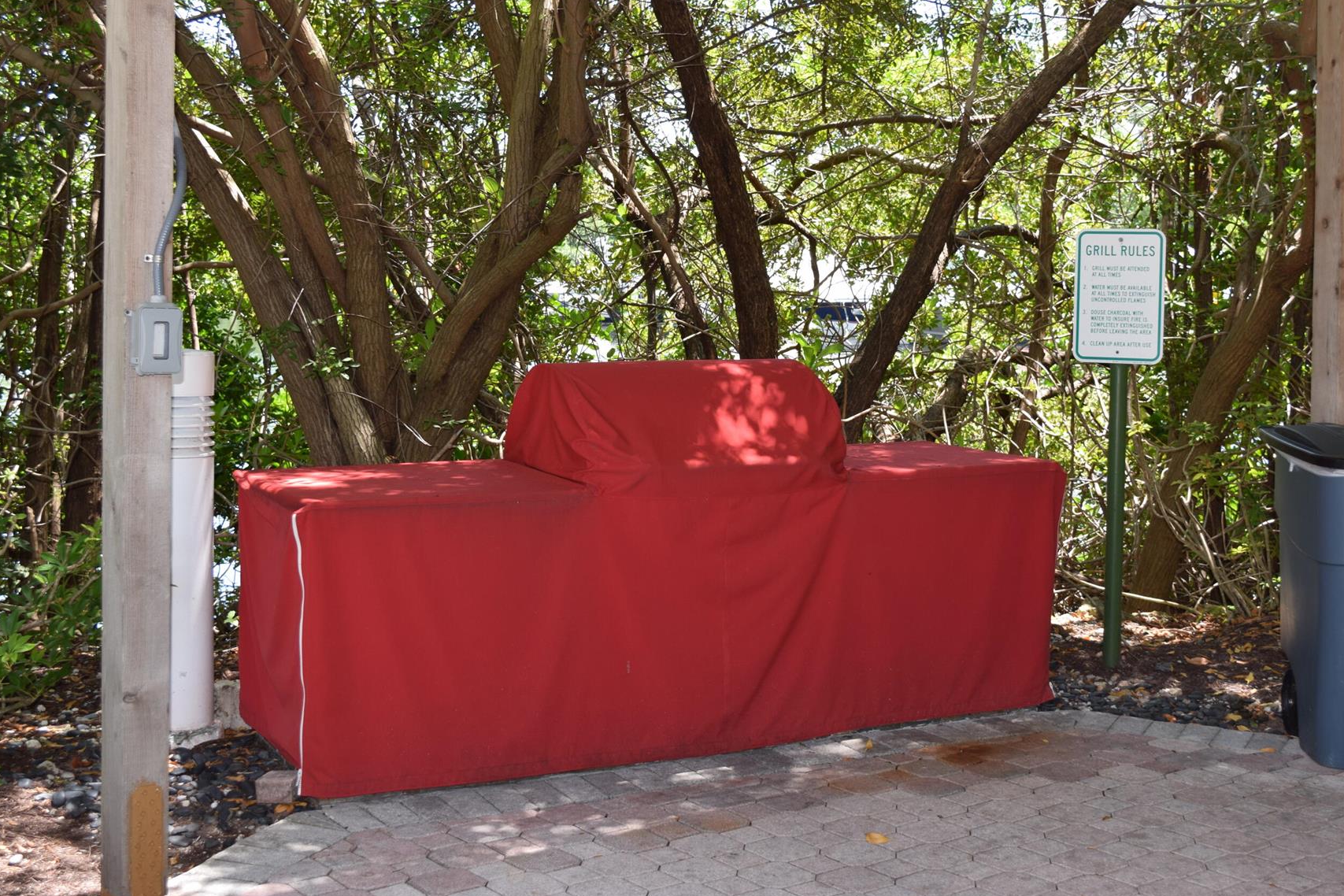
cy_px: 367
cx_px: 690
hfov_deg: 40.6
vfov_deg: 27.7
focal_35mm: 49
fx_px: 1814
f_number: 5.6
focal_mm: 27
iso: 180
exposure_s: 1/125
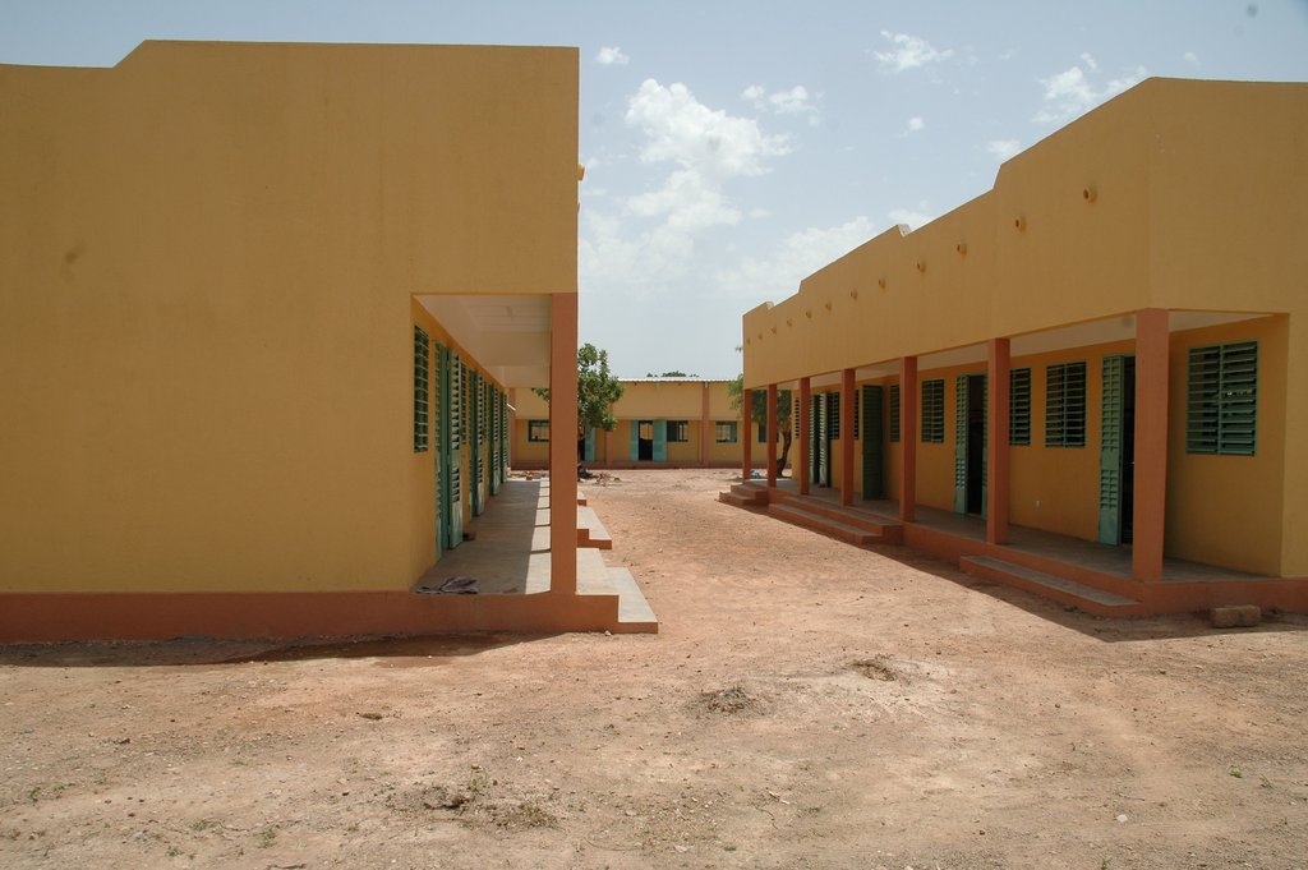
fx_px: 980
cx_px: 654
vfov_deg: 47.9
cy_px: 435
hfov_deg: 67.4
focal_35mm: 27
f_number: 10
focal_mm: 18
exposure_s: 1/400
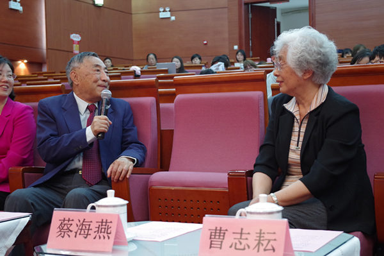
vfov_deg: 23.1
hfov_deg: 34.2
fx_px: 623
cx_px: 192
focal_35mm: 58
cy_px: 128
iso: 1600
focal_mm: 39
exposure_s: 1/15
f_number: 4.5
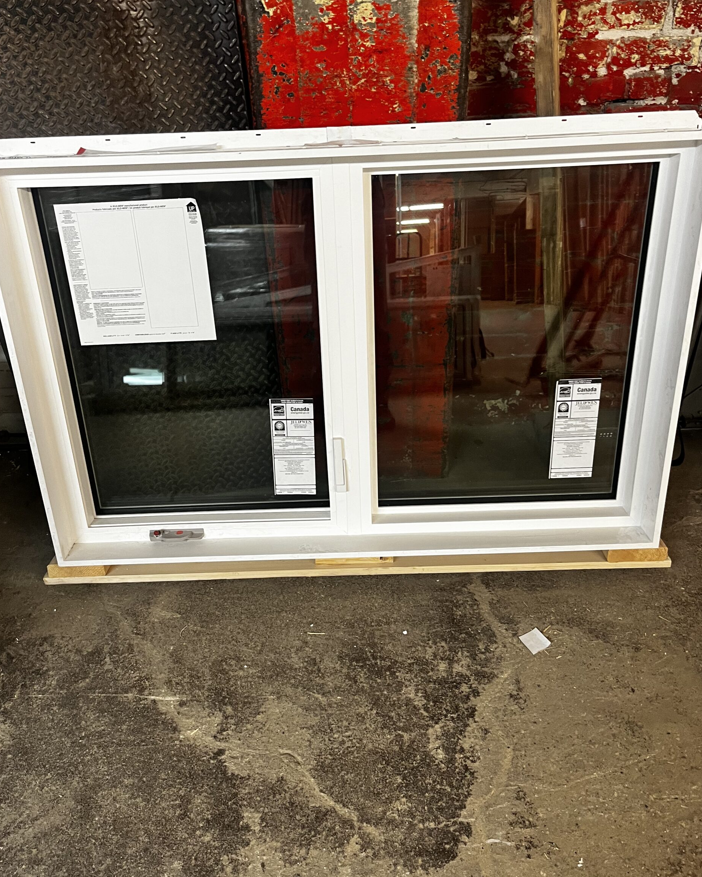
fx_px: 727
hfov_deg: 51.5
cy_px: 430
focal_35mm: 28
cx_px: 346
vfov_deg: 62.2
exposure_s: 1/43
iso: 160
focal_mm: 5.1
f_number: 1.6
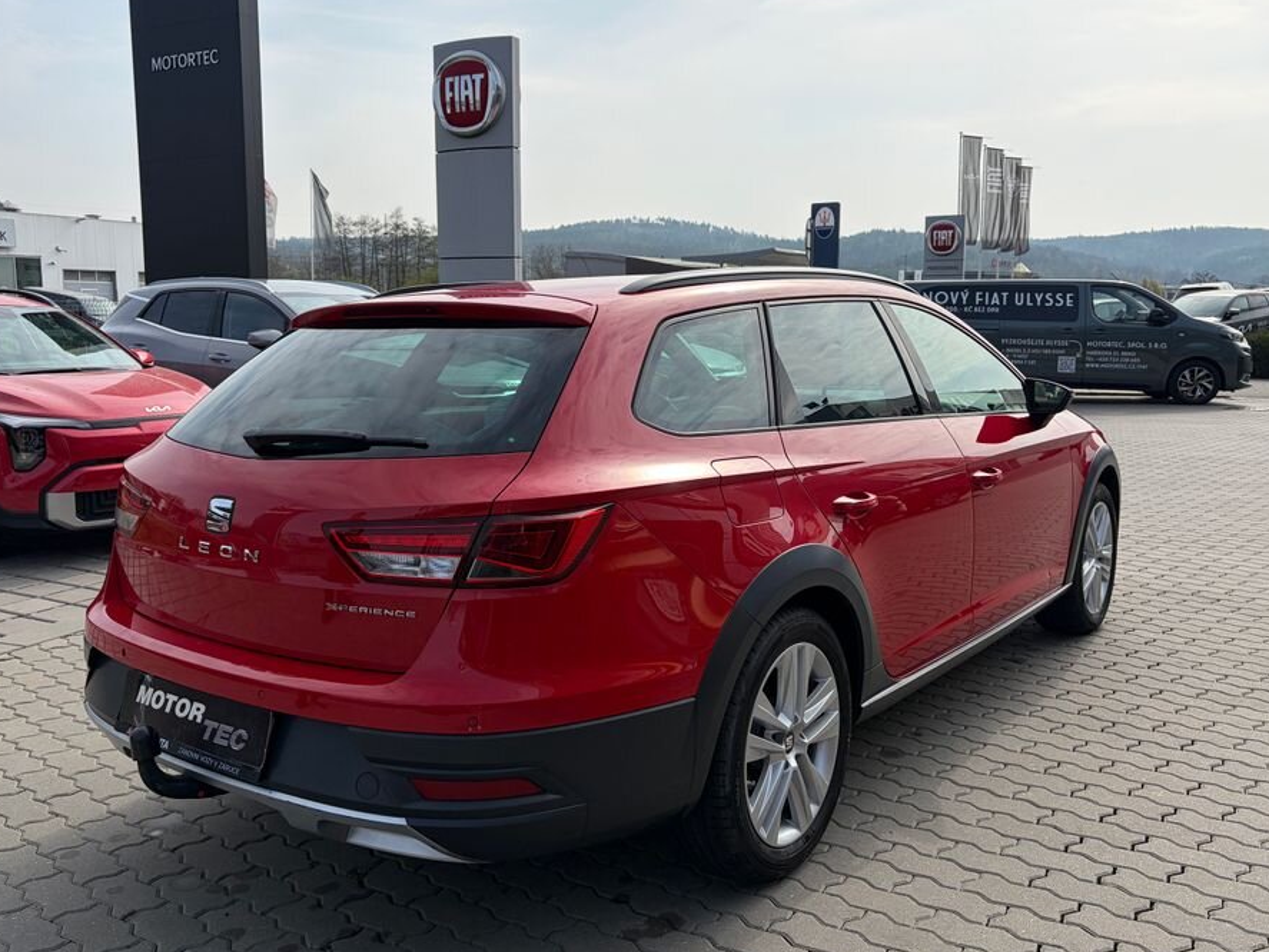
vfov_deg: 46.8
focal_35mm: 30
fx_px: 1100
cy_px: 463
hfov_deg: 59.9
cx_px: 598
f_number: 1.6
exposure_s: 1/4329
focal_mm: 5.96
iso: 50
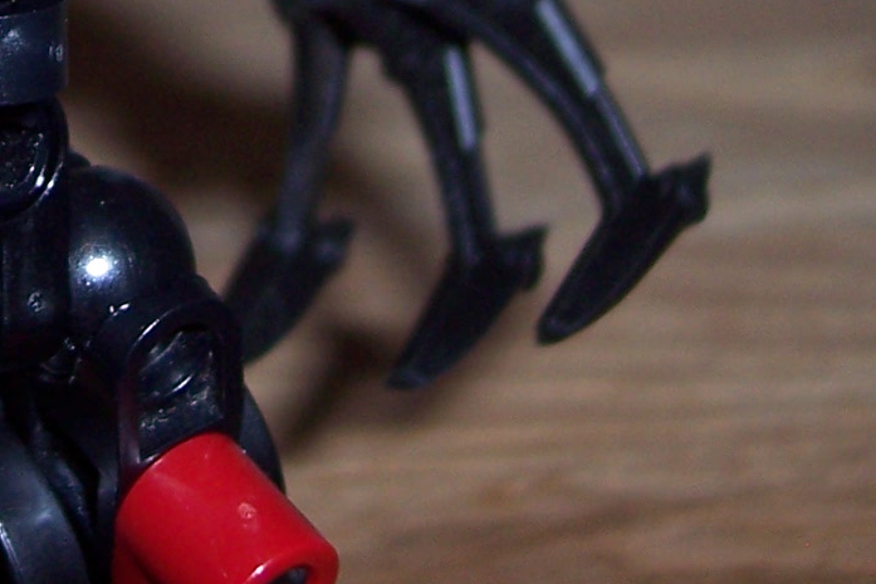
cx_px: -103
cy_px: -438
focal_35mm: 134
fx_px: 3261
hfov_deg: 14.9
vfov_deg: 9.8
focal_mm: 8
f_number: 2.8
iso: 100
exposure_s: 1/60
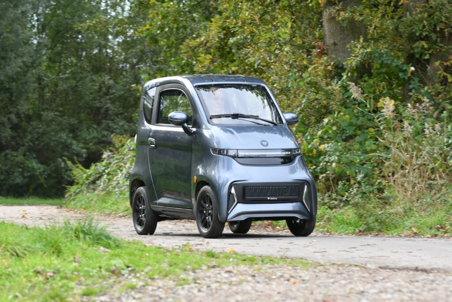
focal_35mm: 153
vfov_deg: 9.0
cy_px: 151
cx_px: 226
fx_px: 1921
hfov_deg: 13.4
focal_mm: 102
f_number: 5
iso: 400
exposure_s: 1/250
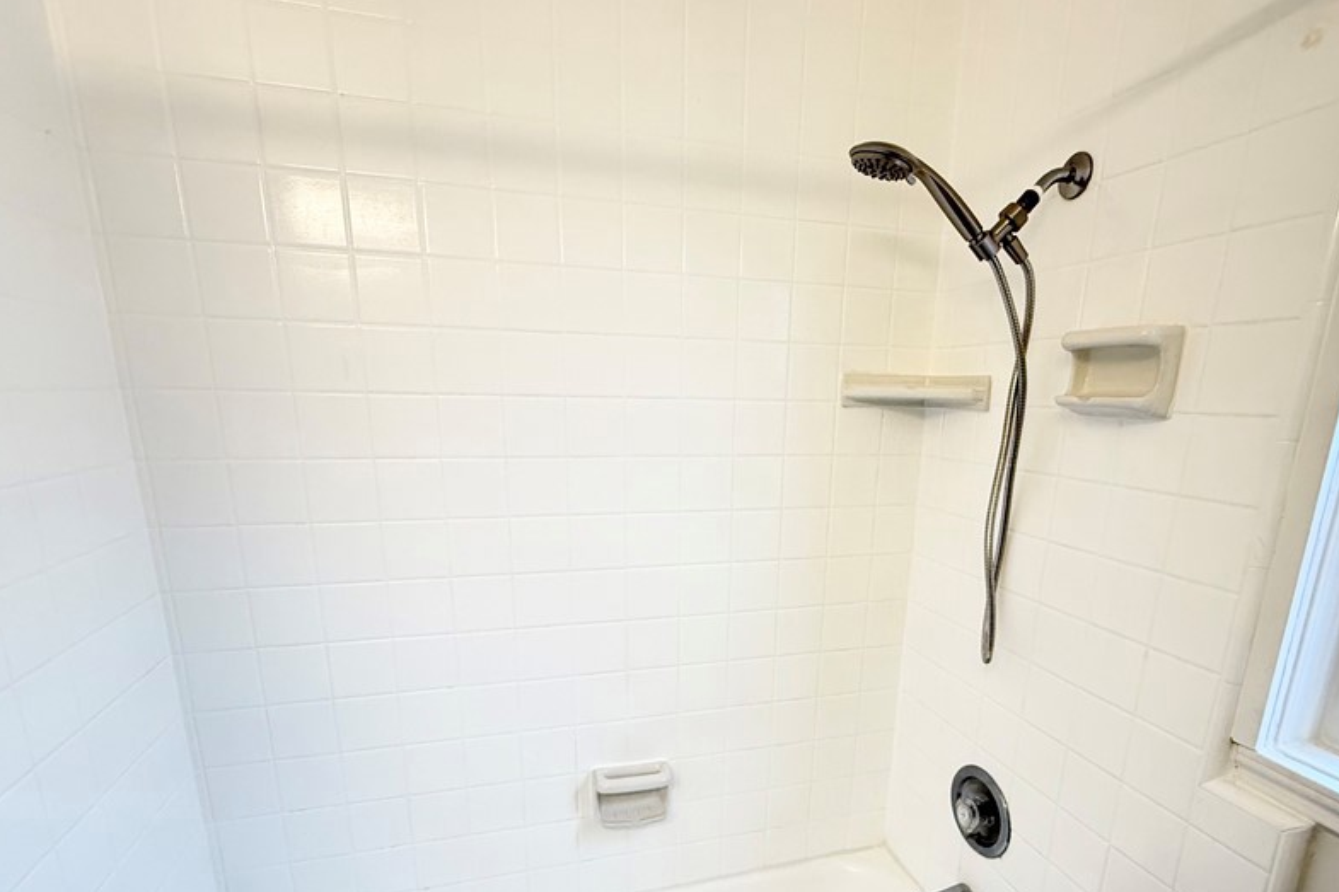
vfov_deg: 63.3
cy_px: 573
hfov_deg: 86.8
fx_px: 707
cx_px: 716
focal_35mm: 19
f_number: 2.2
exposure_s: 1/120
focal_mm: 2.22
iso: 200
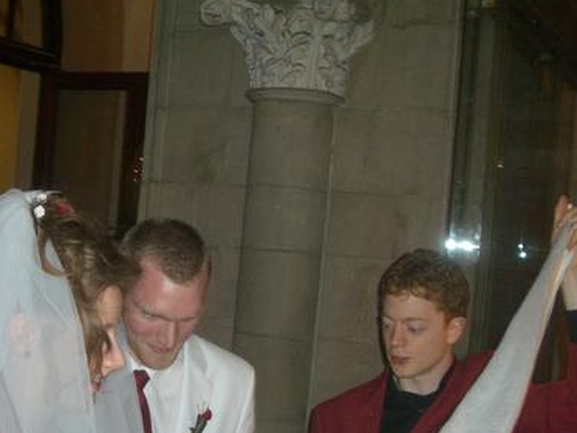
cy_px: 305
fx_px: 1000
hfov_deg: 31.9
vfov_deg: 24.3
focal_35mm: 60
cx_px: 183
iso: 100
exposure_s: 1/60
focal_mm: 5.8
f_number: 2.6
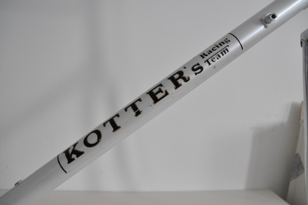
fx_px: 243
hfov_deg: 64.6
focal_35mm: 28
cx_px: 154
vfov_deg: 45.5
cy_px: 102
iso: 800
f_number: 4
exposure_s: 1/60
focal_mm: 19
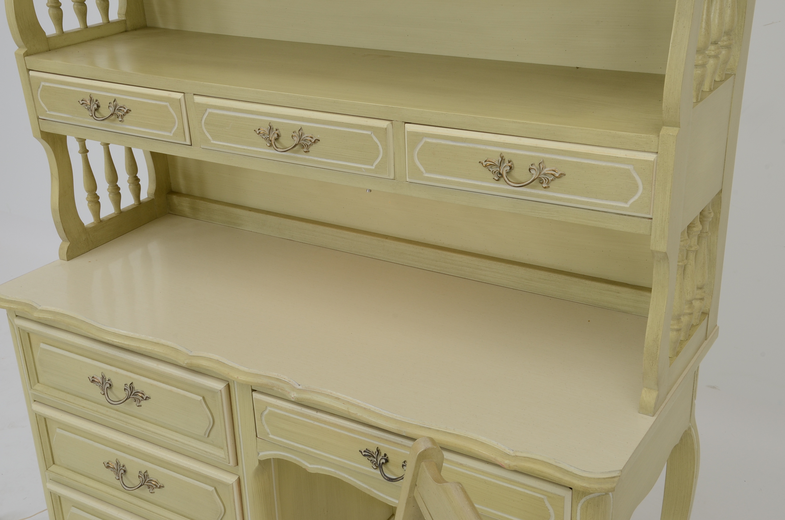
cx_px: 392
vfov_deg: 28.0
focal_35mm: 48
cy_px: 260
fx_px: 1044
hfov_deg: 41.2
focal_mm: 32
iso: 320
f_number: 16
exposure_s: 1/125
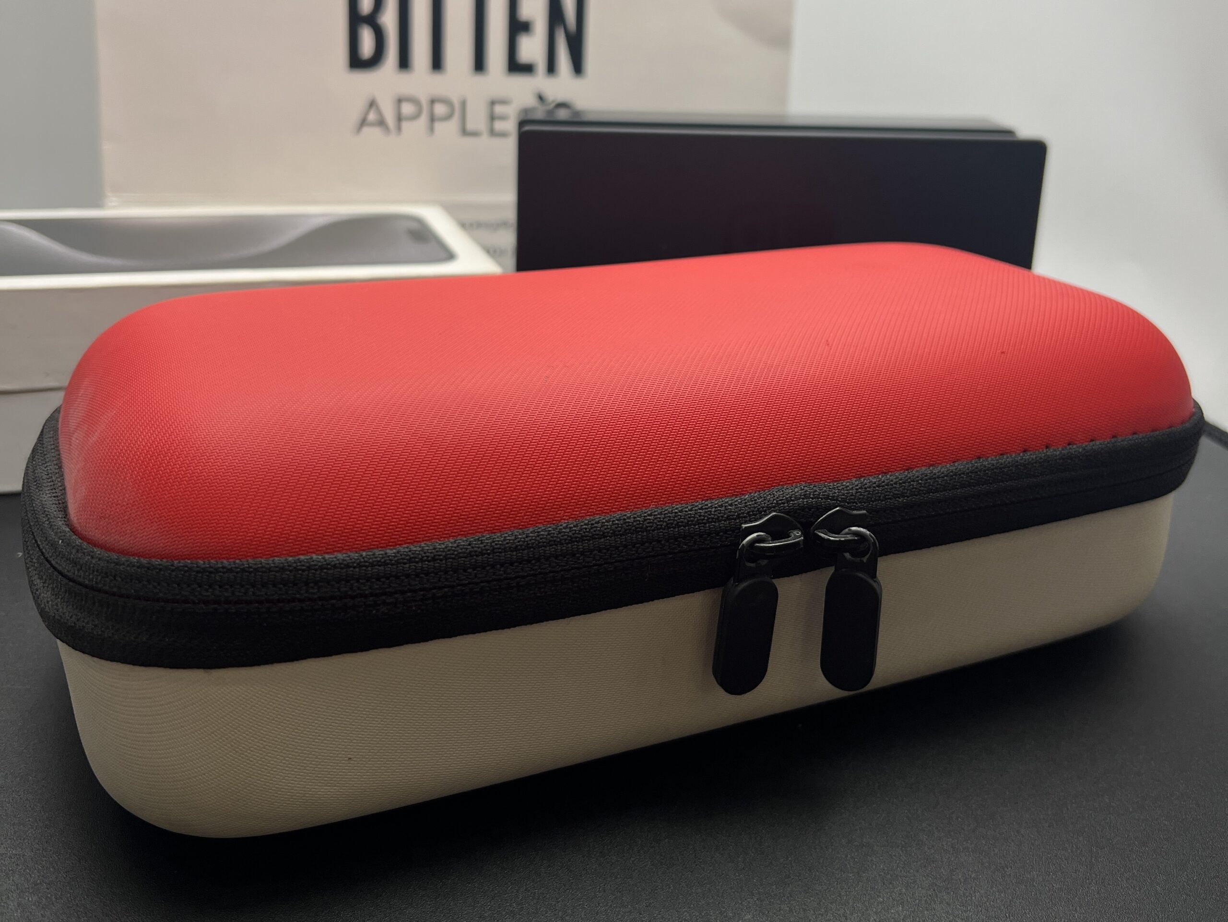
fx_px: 923
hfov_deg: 67.3
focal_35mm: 26
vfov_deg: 53.1
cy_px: 461
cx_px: 614
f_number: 1.5
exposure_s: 1/476
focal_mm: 5.7
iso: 50
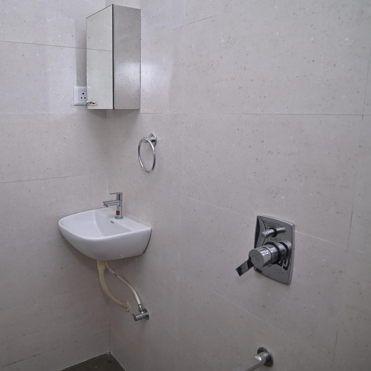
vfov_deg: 59.0
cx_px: 129
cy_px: 175
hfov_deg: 58.0
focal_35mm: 27
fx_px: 327
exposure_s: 1/160
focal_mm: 20
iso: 100
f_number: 4
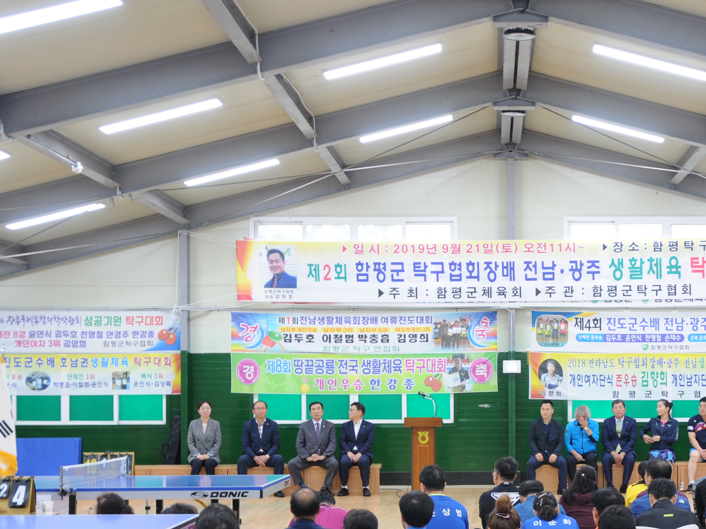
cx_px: 531
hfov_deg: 28.1
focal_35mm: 68
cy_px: 360
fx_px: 1387
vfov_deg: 21.5
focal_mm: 24
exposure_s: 1/13
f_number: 3.8
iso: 200
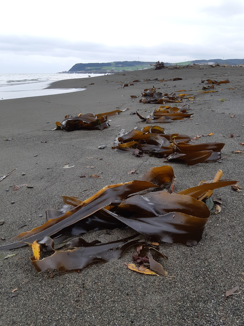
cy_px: 163
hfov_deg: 53.1
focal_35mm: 26
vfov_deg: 67.3
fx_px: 244
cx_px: 122
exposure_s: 1/638
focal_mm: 3.93
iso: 40
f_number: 1.7
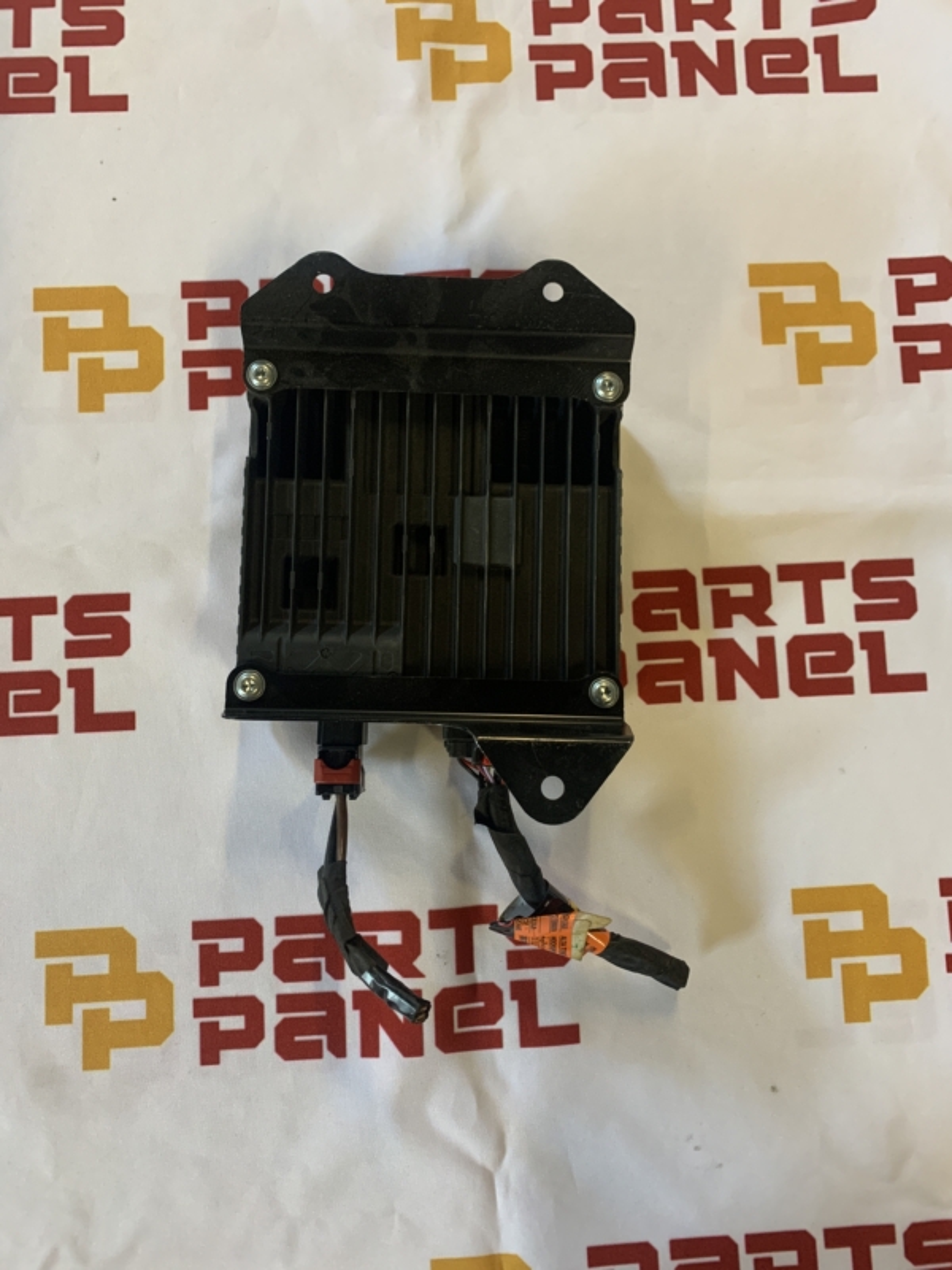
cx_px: 476
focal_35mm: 26
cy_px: 635
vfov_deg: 67.3
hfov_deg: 53.1
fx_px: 953
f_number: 1.8
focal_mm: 4.25
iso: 250
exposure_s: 1/60
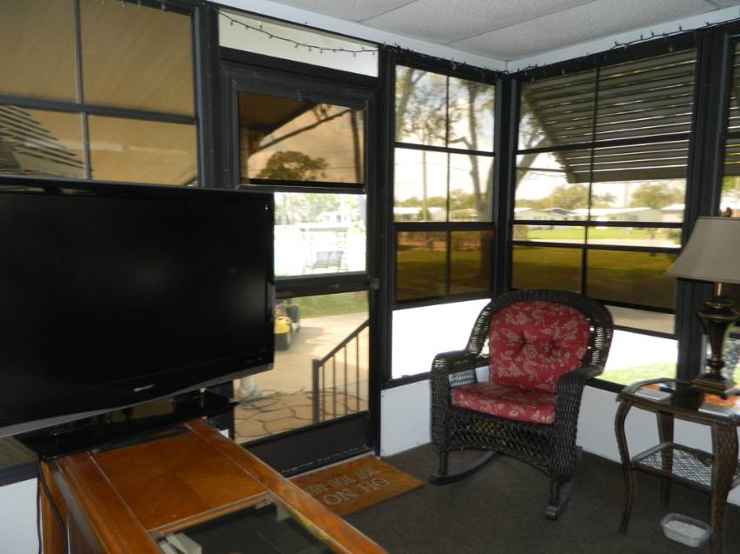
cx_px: 370
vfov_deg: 54.9
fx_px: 534
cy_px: 277
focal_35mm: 25
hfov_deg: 69.4
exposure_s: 1/60
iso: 110
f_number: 3.1
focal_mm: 4.5
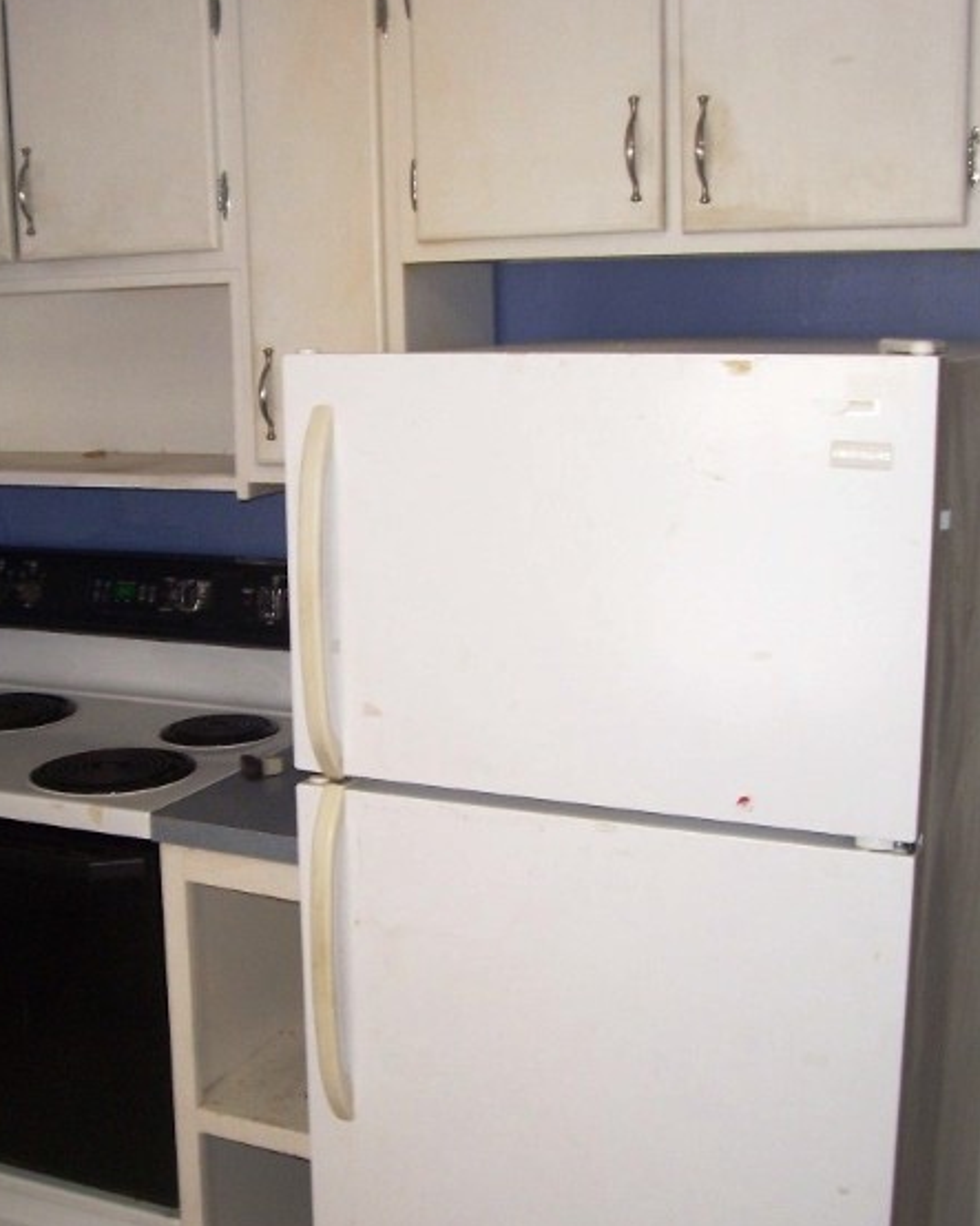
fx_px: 1668
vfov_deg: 40.3
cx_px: 347
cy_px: 673
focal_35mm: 46
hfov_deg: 32.5
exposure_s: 1/60
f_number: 2.7
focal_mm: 5.6
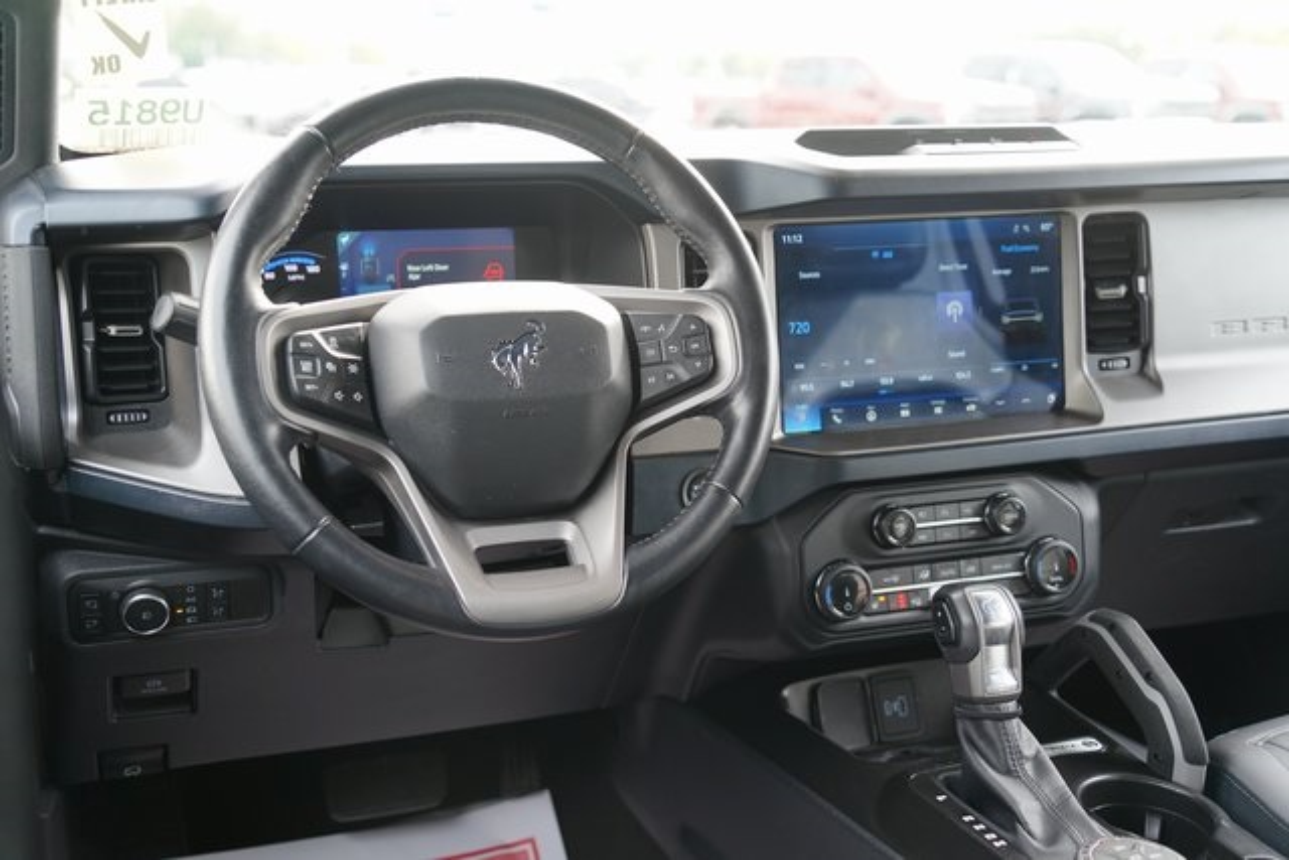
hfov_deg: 48.4
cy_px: 430
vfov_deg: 33.4
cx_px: 644
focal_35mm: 40
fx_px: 1432
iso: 200
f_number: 4
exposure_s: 1/60
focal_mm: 40
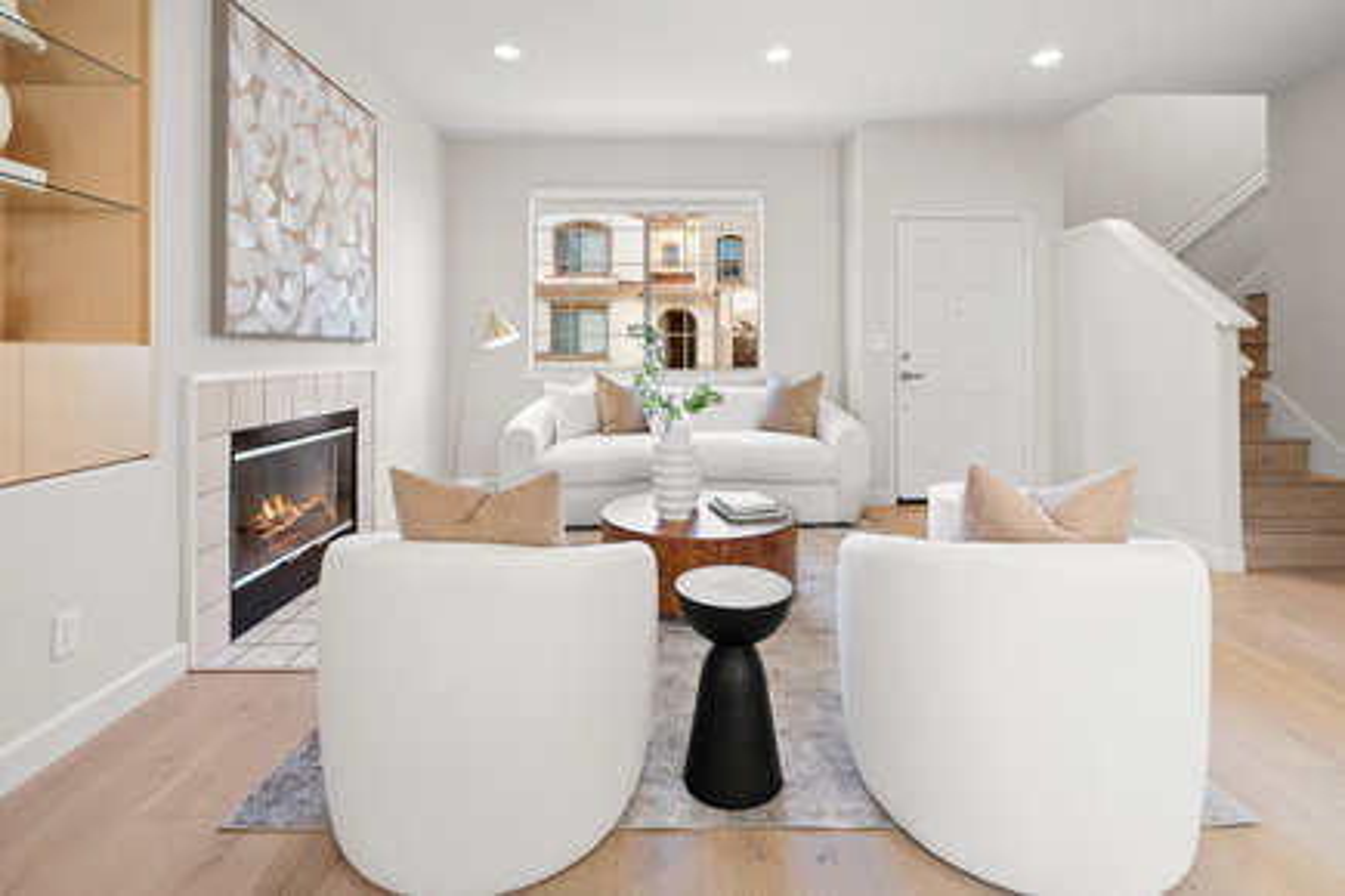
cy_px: 448
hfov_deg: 96.7
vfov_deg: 73.7
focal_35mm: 16
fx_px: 598
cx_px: 672
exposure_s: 1/10
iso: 400
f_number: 9
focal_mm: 16
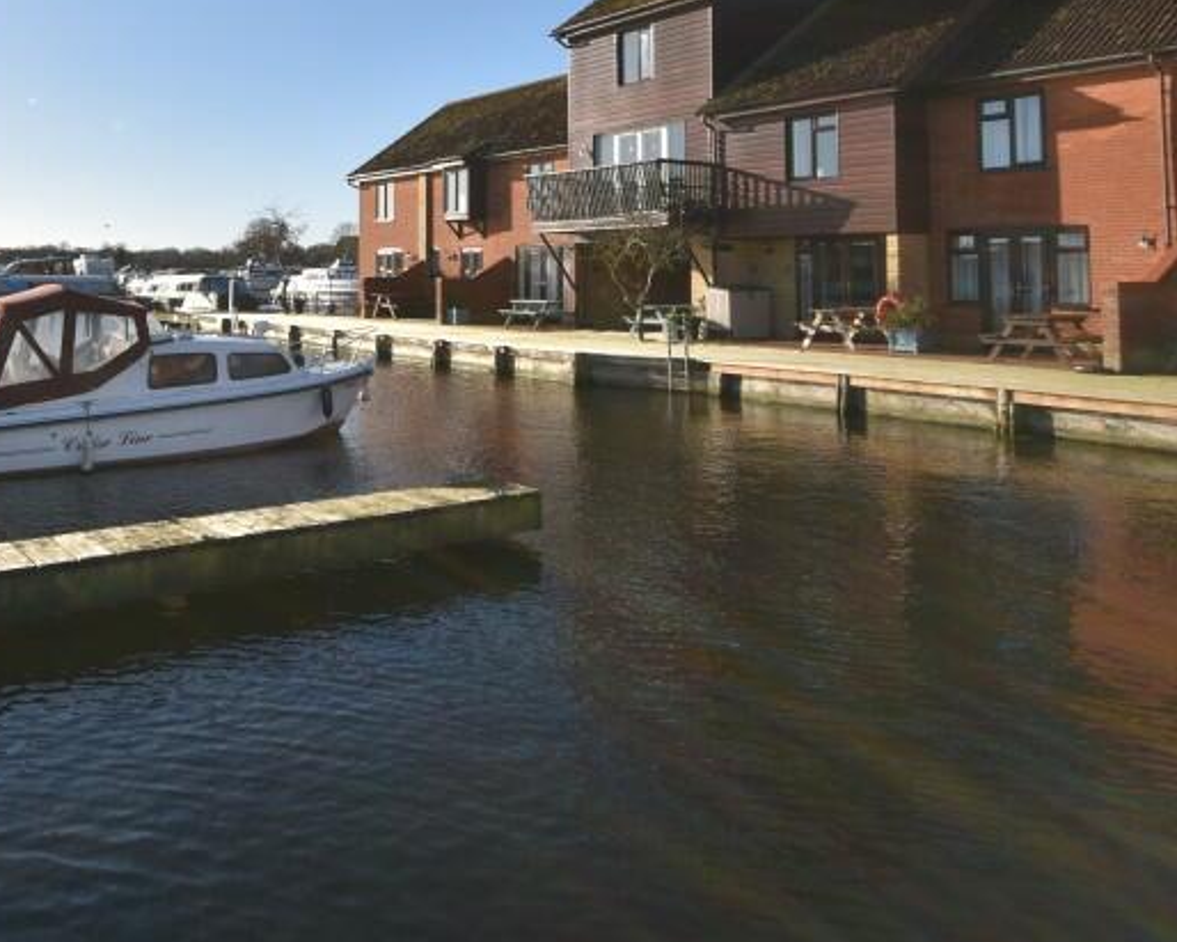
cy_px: 219
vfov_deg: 49.2
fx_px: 975
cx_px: 408
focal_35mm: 28
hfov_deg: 61.0
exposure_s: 1/200
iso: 100
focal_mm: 10
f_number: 9
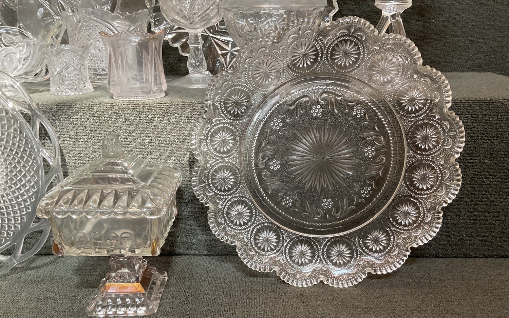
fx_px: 430
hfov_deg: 61.2
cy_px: 186
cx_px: 255
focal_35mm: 31
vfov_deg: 40.5
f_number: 1.8
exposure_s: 1/50
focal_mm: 3
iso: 50
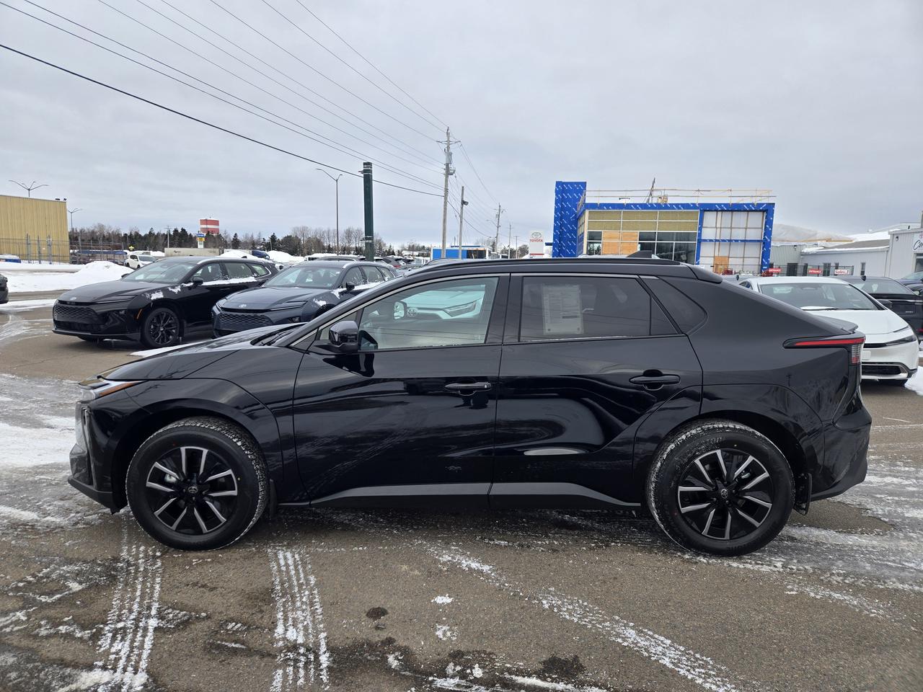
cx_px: 462
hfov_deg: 73.9
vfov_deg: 58.9
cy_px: 346
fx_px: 613
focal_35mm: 23
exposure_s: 1/315
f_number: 1.8
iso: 25
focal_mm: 5.4
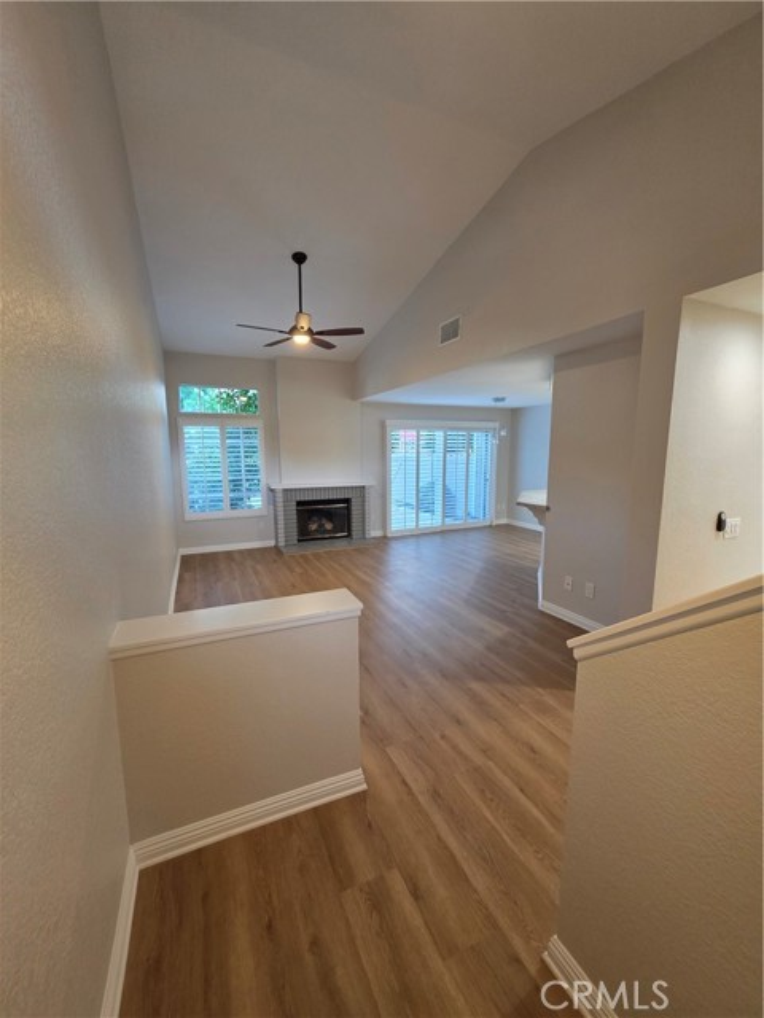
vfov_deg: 106.2
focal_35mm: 13
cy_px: 509
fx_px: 383
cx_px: 382
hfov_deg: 89.9
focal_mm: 2.2
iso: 200
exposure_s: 1/60
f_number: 1.9
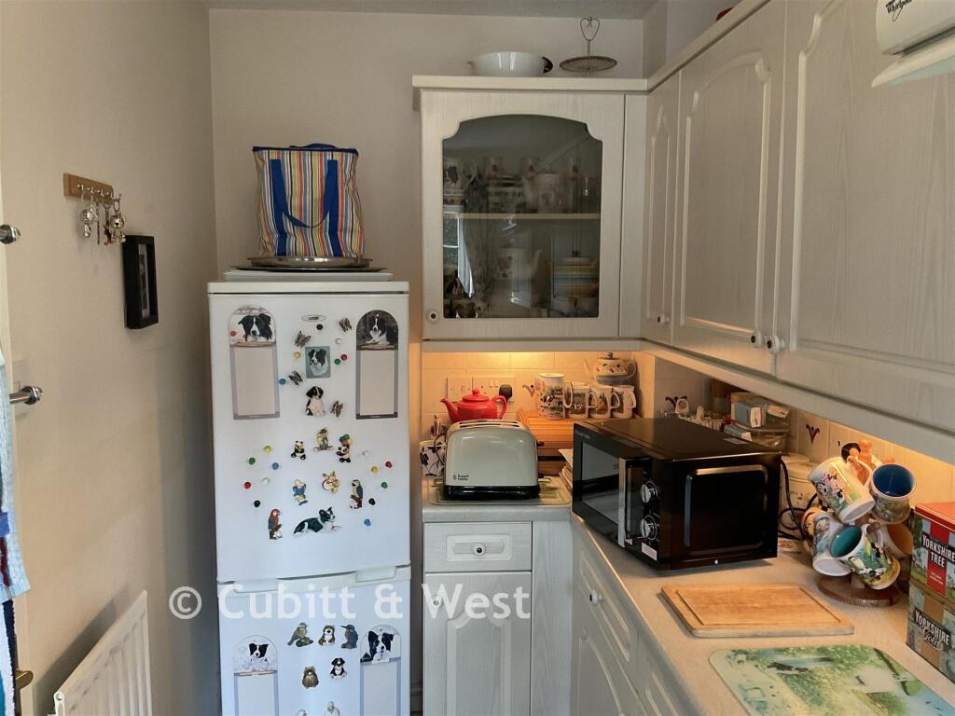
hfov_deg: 61.7
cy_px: 358
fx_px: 800
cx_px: 478
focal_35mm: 29
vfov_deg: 48.2
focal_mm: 3
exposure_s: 1/50
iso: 125
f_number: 1.8
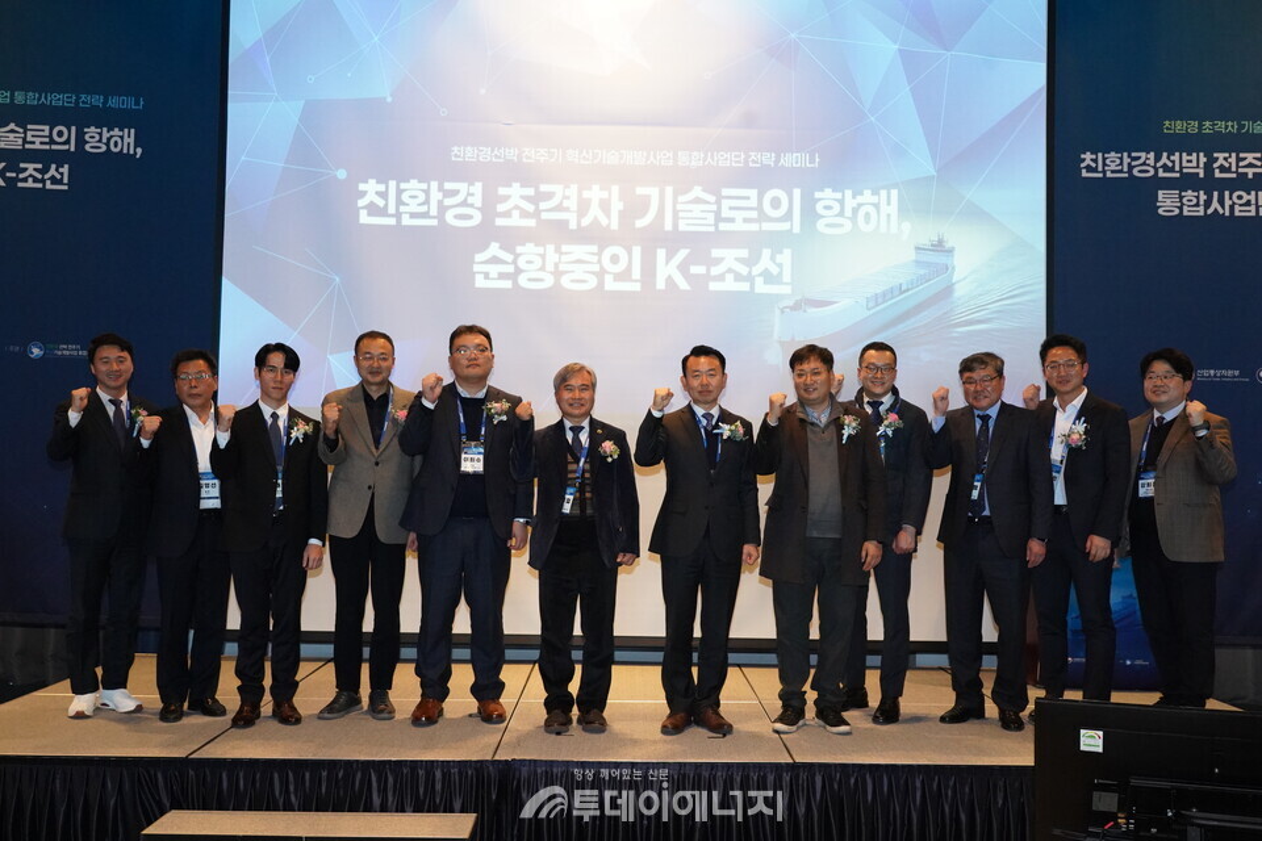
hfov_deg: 58.7
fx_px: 1122
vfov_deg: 41.1
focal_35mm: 32
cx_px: 631
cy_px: 420
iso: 8000
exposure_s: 1/200
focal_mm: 32
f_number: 7.1
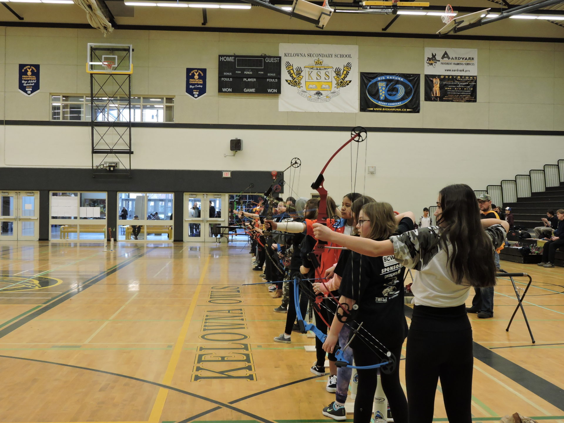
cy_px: 212
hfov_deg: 42.1
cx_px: 282
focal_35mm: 45
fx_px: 733
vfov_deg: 32.2
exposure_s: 1/30
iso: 360
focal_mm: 8.1
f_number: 4
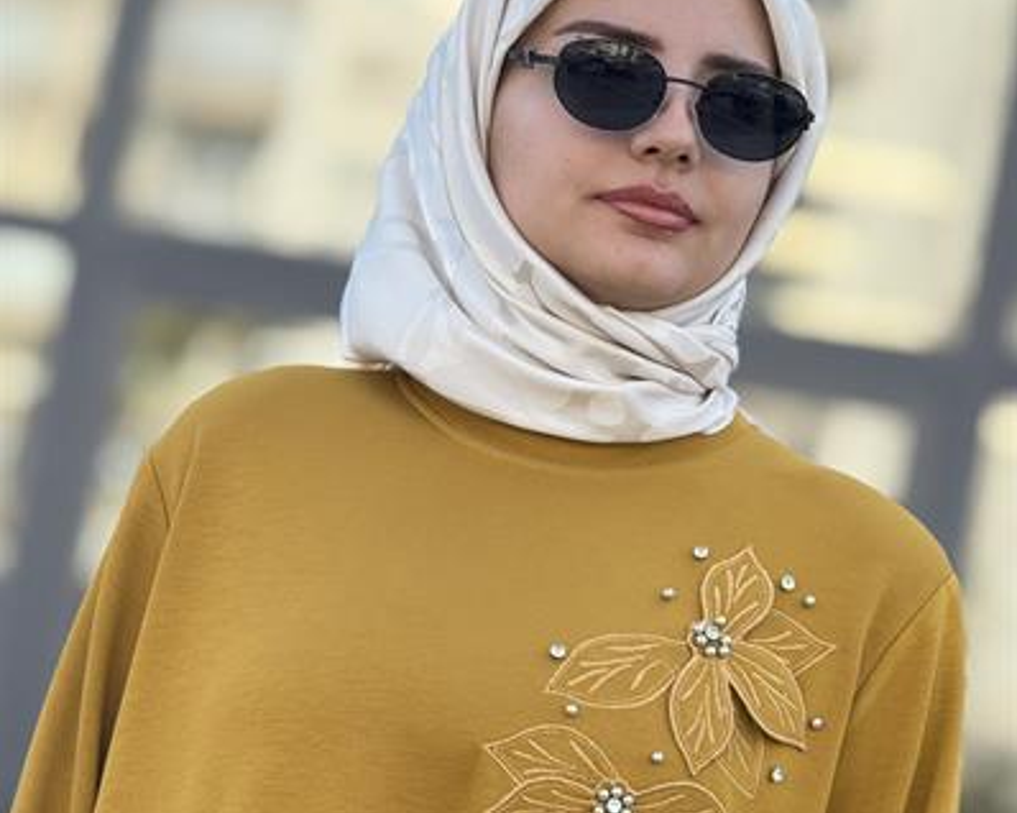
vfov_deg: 9.8
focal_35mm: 157
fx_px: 4723
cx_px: 508
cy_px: 533
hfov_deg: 12.3
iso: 50
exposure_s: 1/297
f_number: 2.8
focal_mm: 15.66
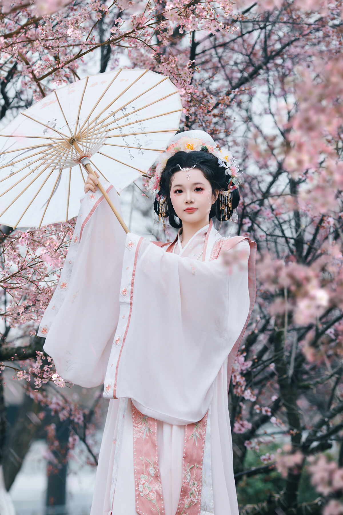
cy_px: 258
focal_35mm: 134
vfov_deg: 15.3
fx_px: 1915
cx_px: 172
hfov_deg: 10.2
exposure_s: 1/125
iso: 100
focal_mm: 135
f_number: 4
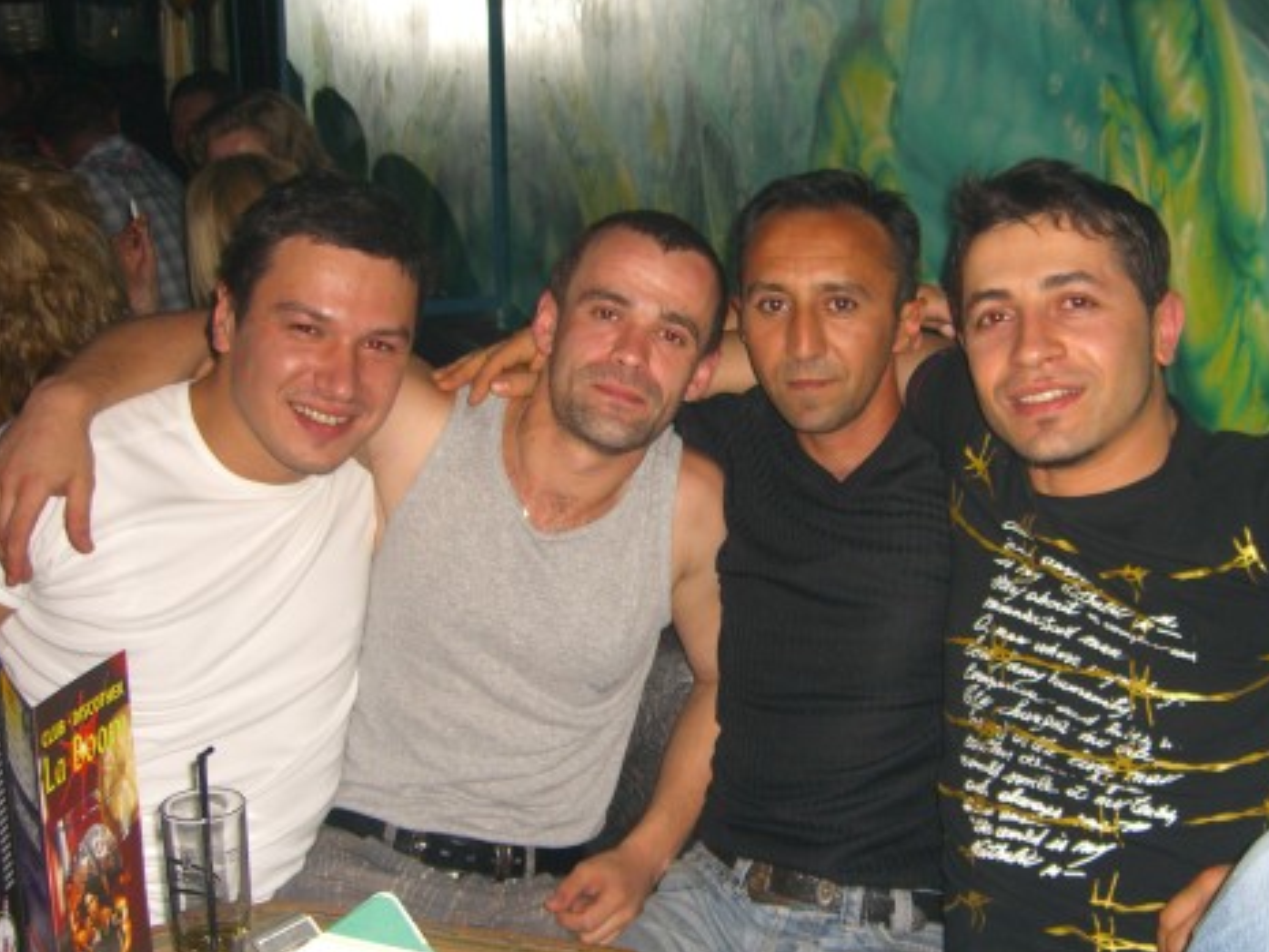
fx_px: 1797
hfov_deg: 38.7
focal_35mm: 49
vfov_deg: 29.7
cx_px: 764
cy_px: 521
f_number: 2.8
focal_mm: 7.9
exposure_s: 1/60
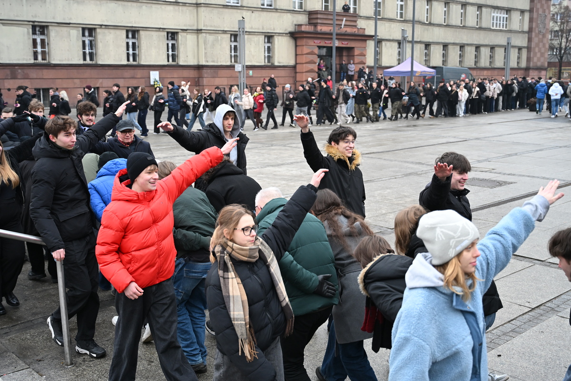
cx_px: 286
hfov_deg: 48.5
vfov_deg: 33.4
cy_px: 190
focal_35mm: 40
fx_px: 634
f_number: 4
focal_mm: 40
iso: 2000
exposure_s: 1/800
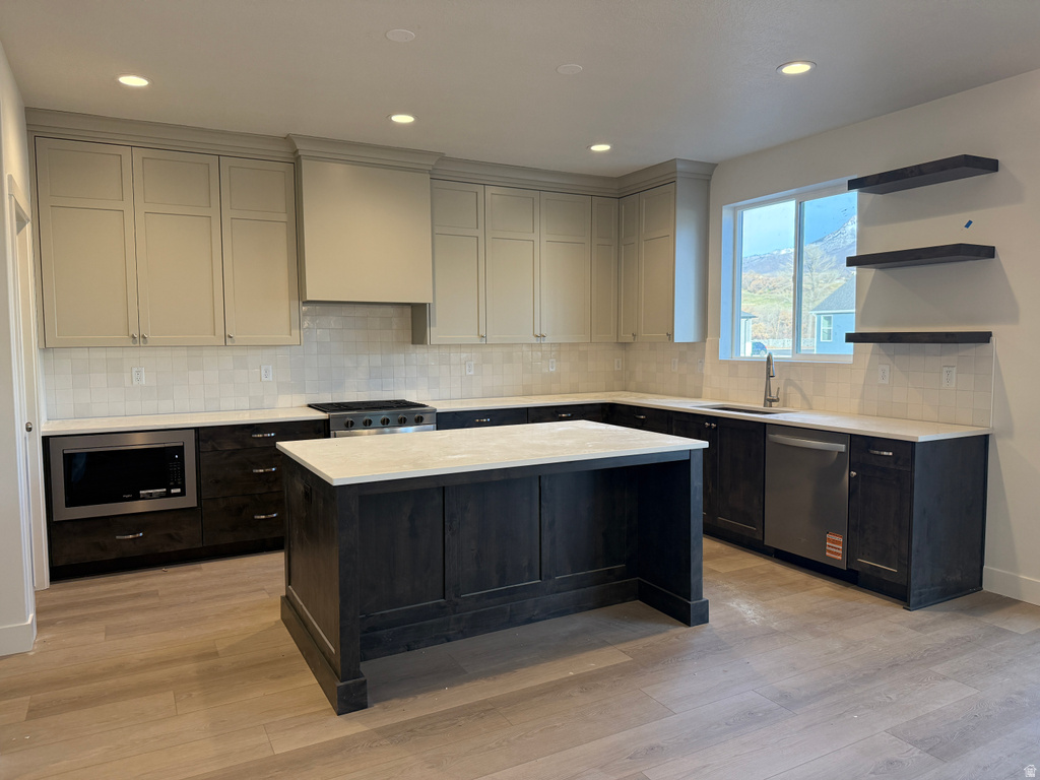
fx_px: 721
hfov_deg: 71.6
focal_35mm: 24
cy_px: 390
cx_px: 520
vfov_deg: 56.8
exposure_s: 1/169
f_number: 1.78
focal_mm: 6.76
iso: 200
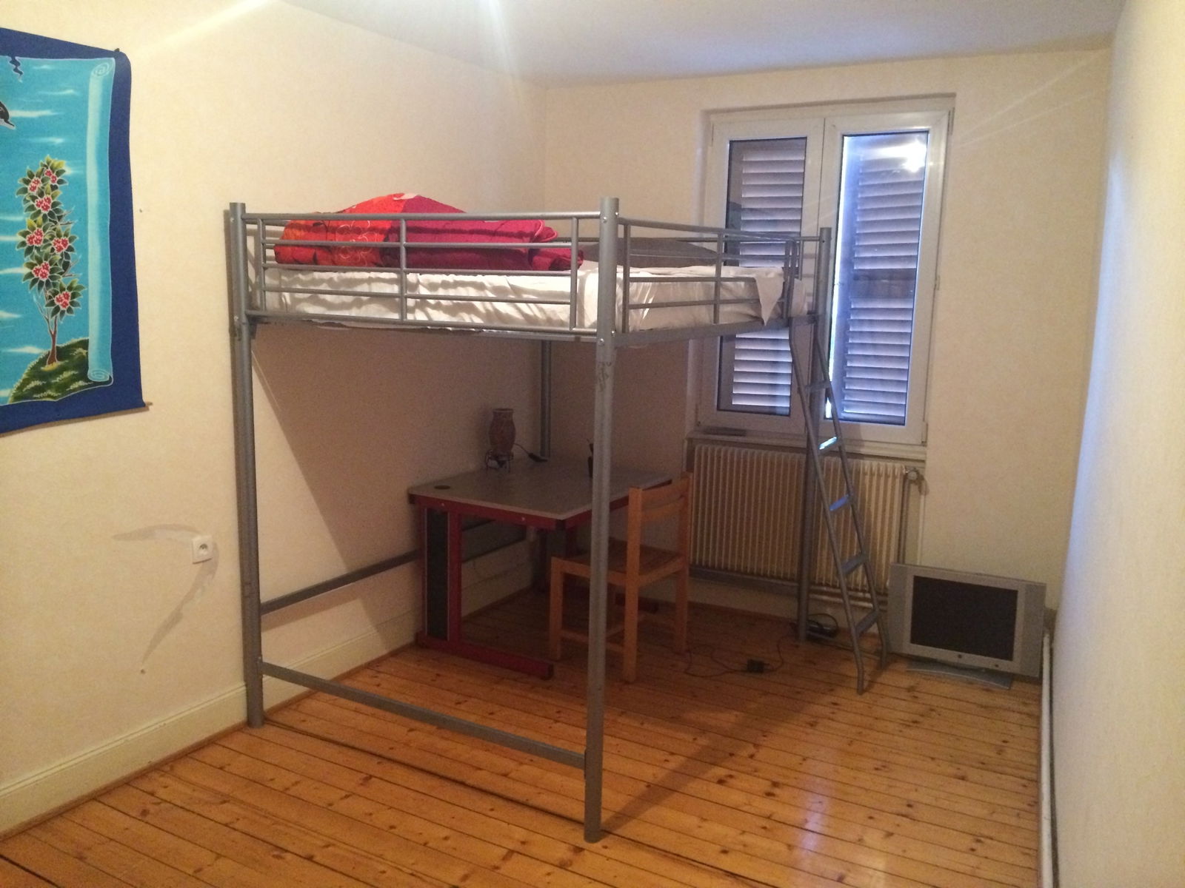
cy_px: 444
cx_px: 592
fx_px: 1027
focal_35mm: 30
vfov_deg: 46.8
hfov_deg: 60.0
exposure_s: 1/15
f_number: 2.2
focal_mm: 4.12
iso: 500
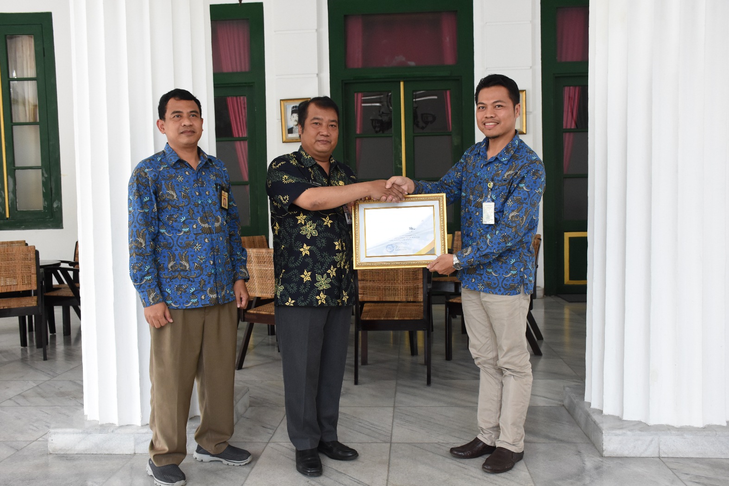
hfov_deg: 57.2
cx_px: 364
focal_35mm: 33
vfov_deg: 40.0
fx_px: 668
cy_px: 243
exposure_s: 1/60
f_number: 5.6
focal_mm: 22
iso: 1000
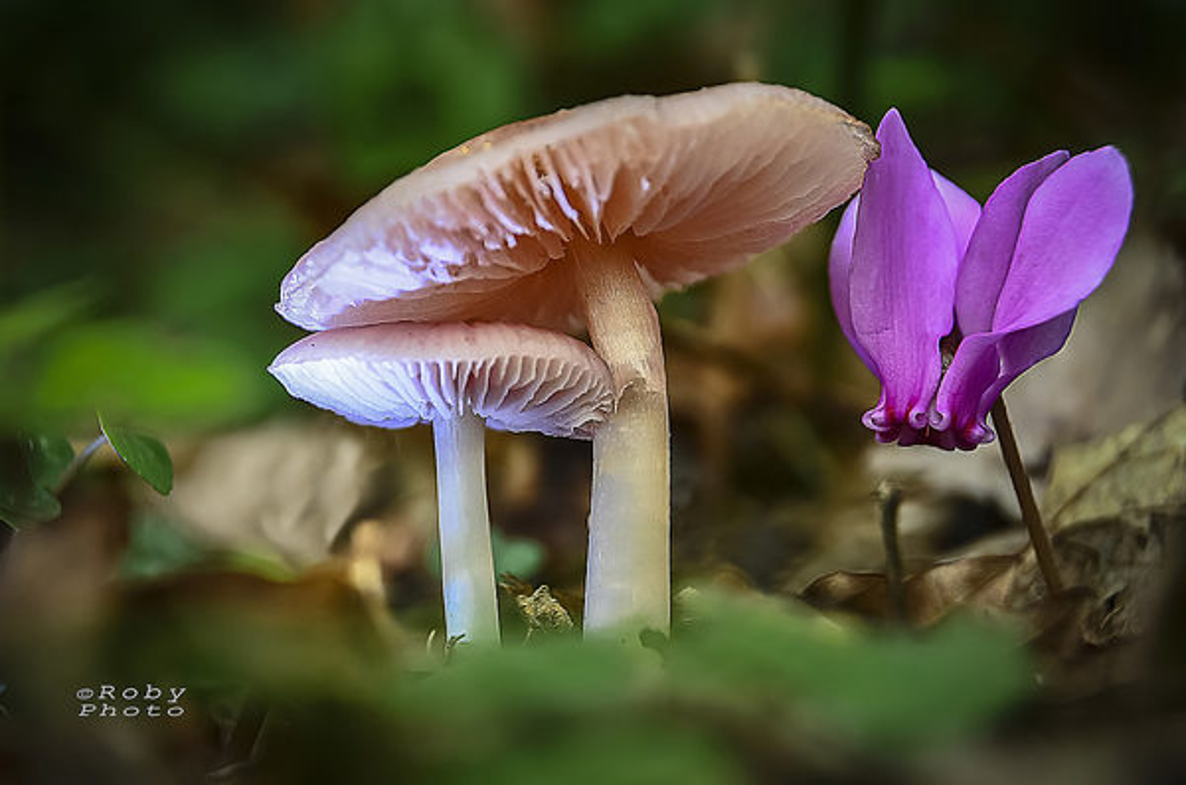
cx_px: 593
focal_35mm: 128
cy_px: 392
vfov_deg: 10.7
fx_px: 4190
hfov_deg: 16.1
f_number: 5.6
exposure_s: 1/2.5
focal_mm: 85
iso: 100
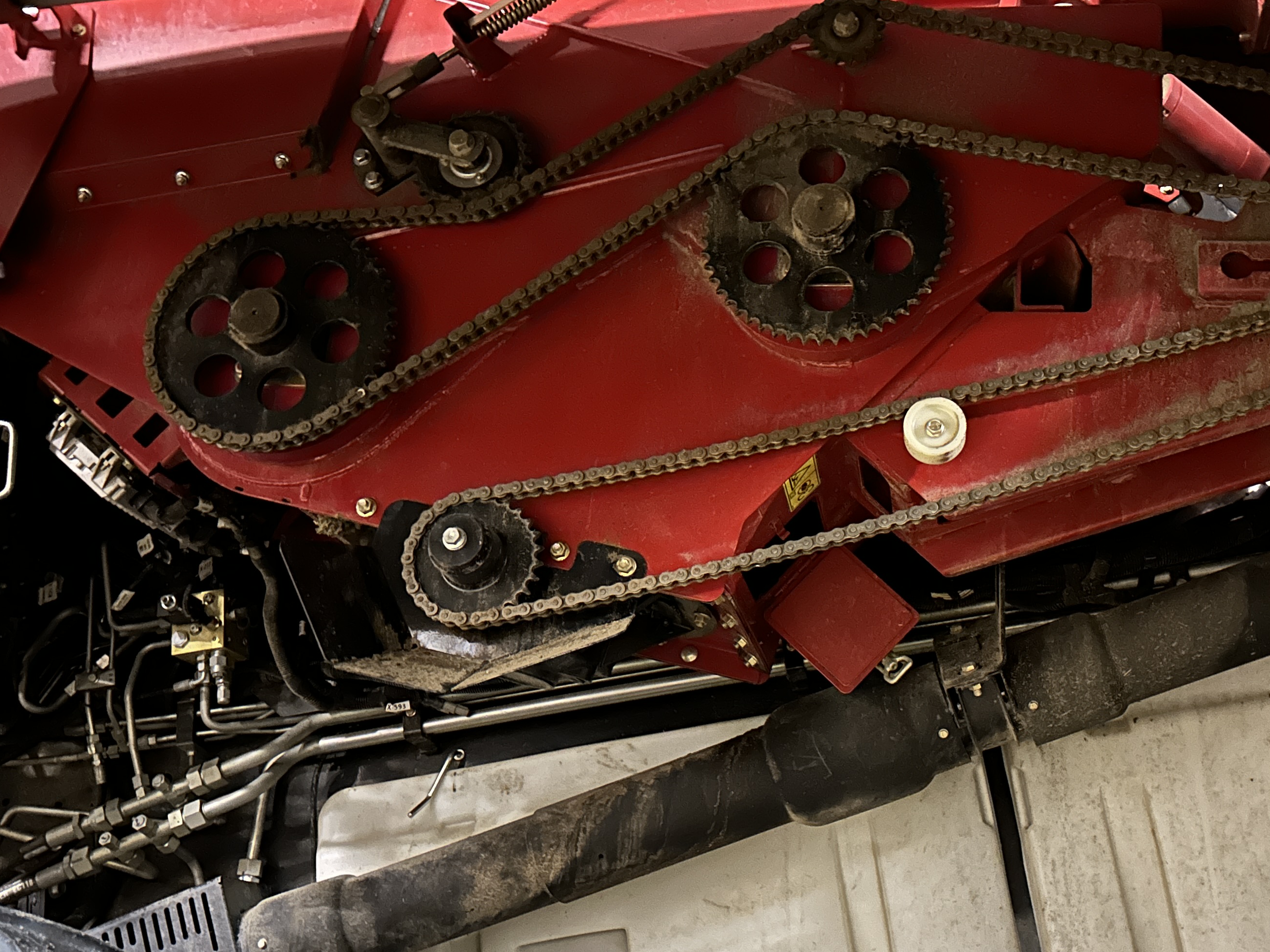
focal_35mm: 37
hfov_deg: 49.6
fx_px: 1358
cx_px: 802
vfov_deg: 38.6
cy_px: 553
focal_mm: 6.86
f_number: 1.78
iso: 2500
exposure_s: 1/9
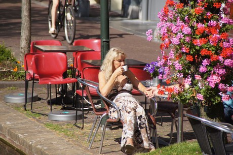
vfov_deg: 4.6
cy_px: 78
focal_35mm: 300
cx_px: 116
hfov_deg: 6.9
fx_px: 1938
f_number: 6.3
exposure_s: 1/320
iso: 100
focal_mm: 200
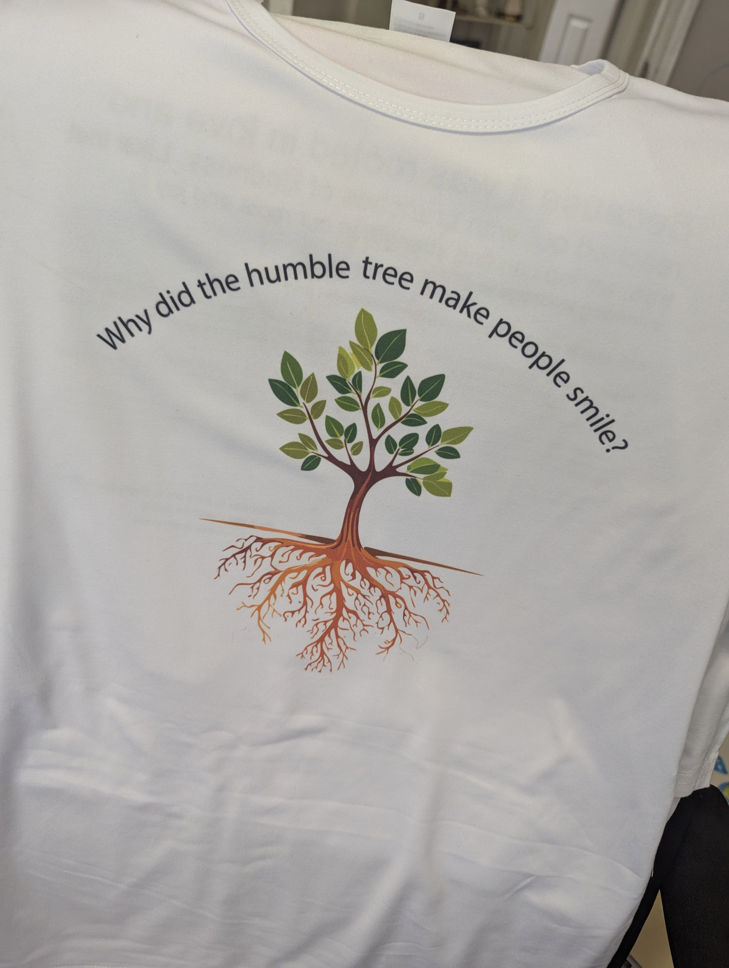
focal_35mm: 24
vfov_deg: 71.5
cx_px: 364
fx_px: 672
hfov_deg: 56.9
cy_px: 484
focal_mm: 6.81
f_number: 1.85
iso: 175
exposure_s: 1/40
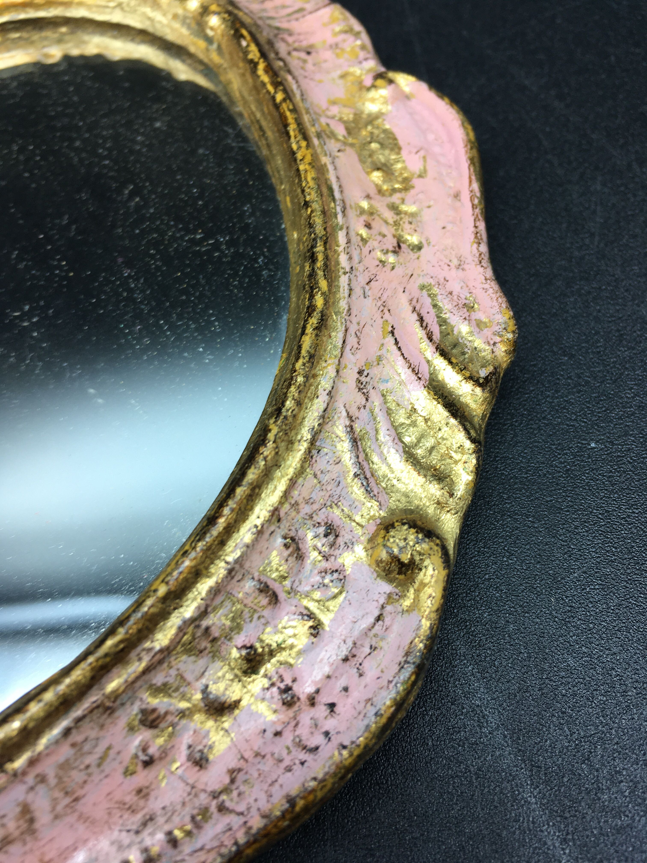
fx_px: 723
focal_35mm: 29
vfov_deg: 61.7
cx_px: 324
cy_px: 432
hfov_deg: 48.2
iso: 25
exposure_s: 1/50
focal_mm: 4.15
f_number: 2.2
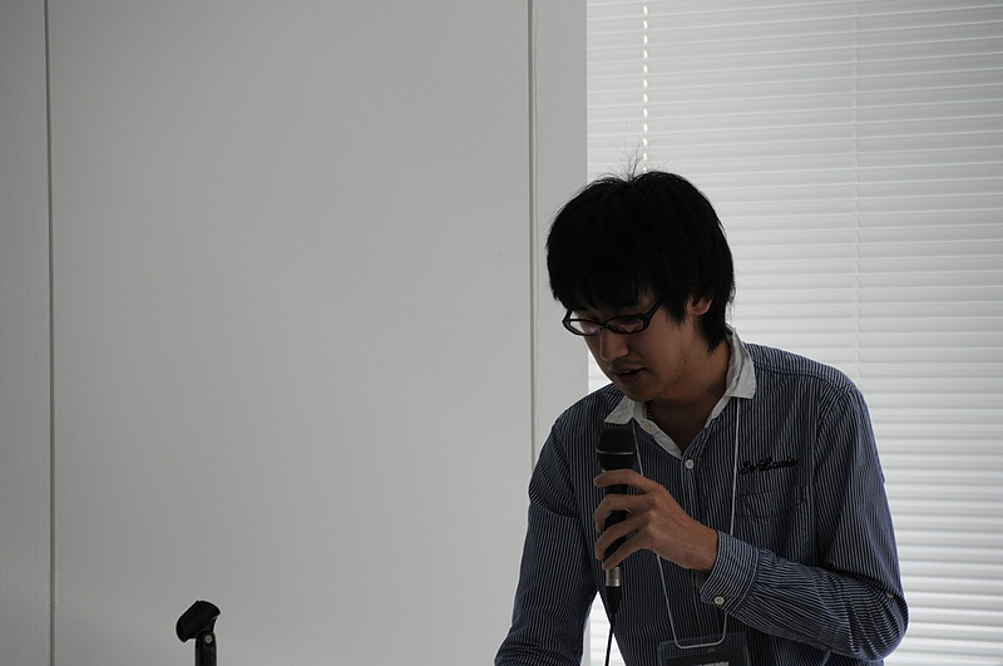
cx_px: 502
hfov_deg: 6.9
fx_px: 8346
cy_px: 333
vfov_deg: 4.6
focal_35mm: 300
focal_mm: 200
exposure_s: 1/160
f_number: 6.3
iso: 640
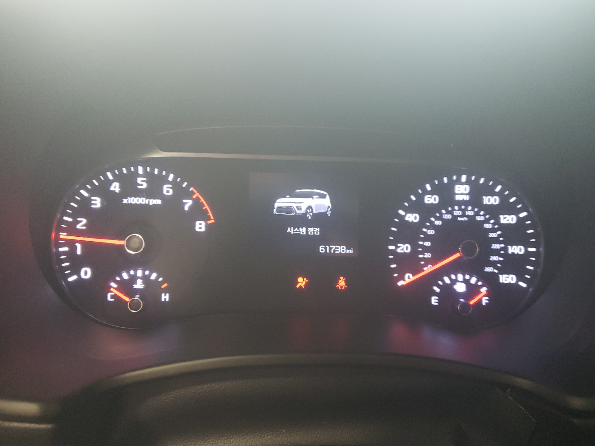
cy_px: 230
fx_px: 533
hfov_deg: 58.3
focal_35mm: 31
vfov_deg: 45.4
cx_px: 317
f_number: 1.5
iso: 248
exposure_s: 1/30
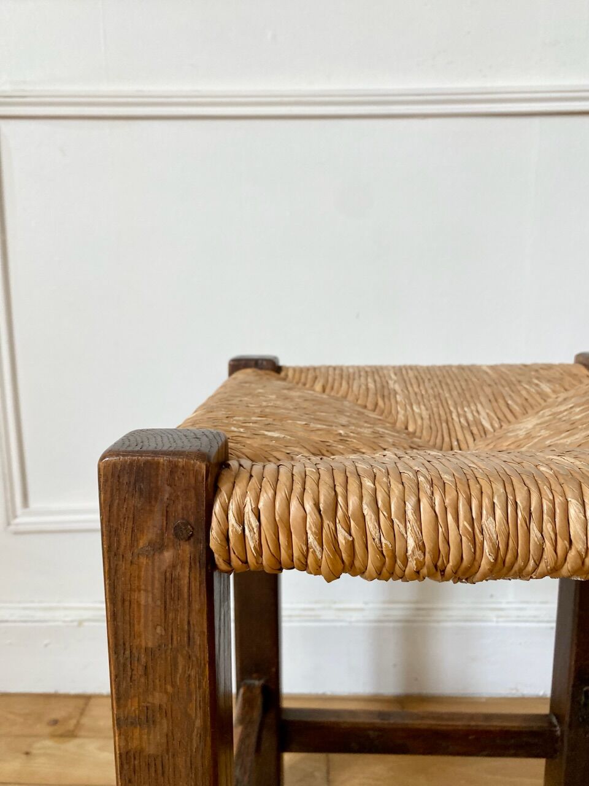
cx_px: 294
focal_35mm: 26
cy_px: 393
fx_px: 590
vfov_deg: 67.3
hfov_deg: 53.1
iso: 160
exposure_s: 1/60
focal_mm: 4.25
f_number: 1.8
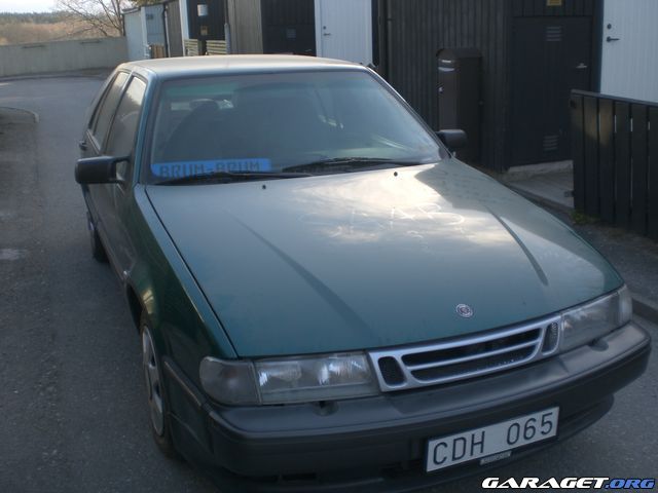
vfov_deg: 37.7
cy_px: 246
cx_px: 329
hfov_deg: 49.0
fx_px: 722
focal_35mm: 38
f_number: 3.1
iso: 50
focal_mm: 6.3
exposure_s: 1/160
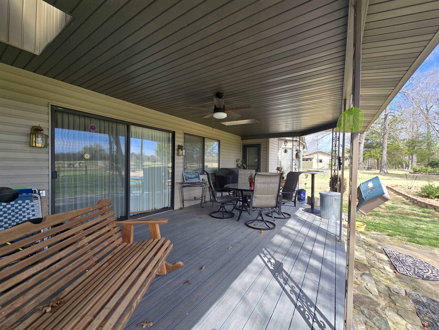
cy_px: 165
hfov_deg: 106.2
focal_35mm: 13
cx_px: 220
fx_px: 165
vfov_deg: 89.9
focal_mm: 2.2
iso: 50
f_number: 2.2
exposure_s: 1/384
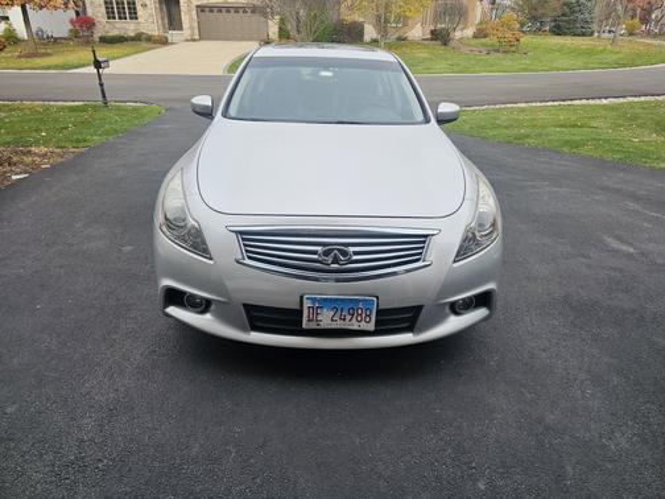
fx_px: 442
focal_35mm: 23
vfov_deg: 58.9
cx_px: 332
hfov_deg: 73.9
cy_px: 250
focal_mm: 6.3
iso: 20
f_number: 1.7
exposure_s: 1/400
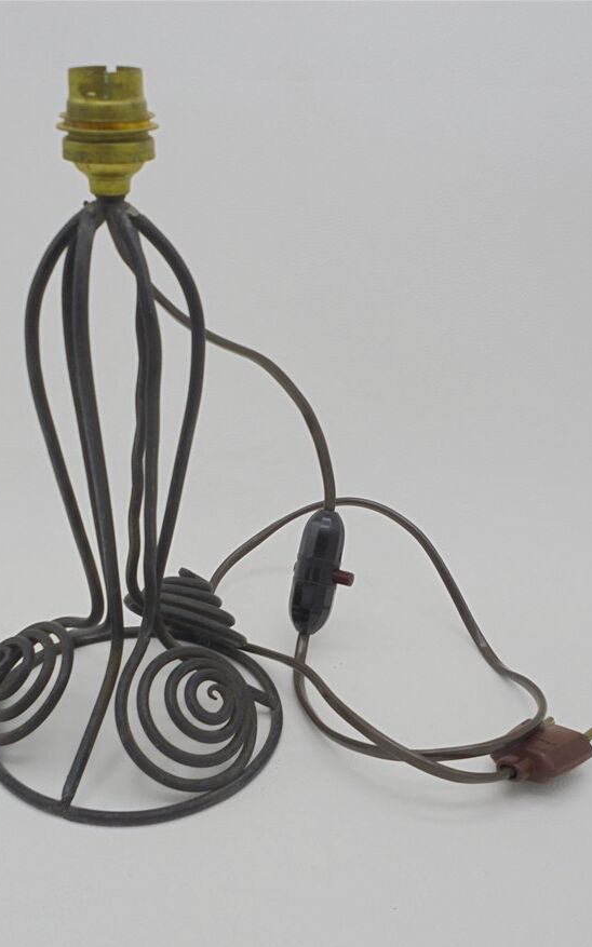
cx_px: 262
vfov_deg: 52.7
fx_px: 955
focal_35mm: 37
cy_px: 485
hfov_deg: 34.4
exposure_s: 1/40
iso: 100
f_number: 4
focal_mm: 6.1
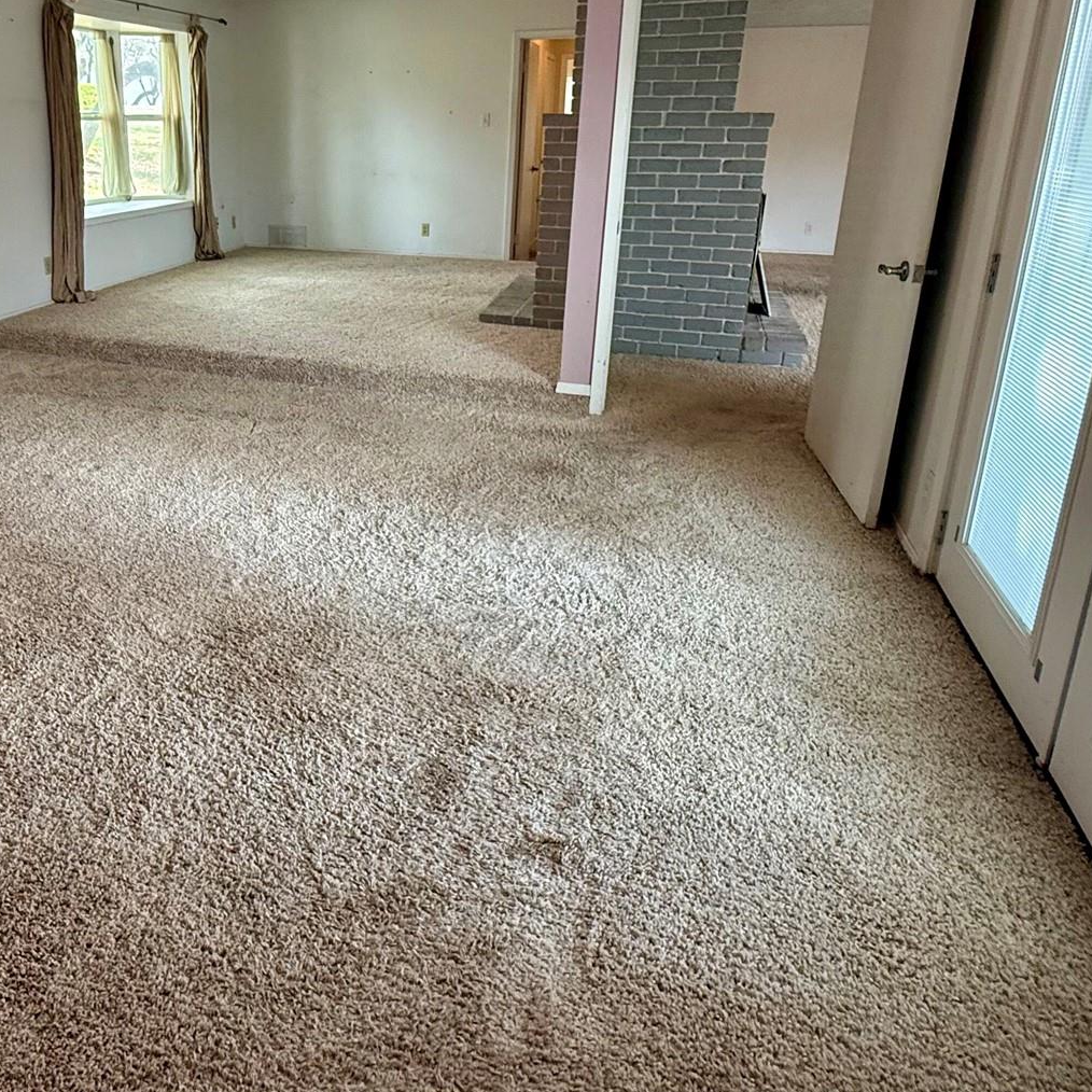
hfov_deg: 60.3
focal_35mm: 25
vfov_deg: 61.3
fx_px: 892
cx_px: 305
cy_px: 359
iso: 200
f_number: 2.2
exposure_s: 1/120
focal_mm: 2.22
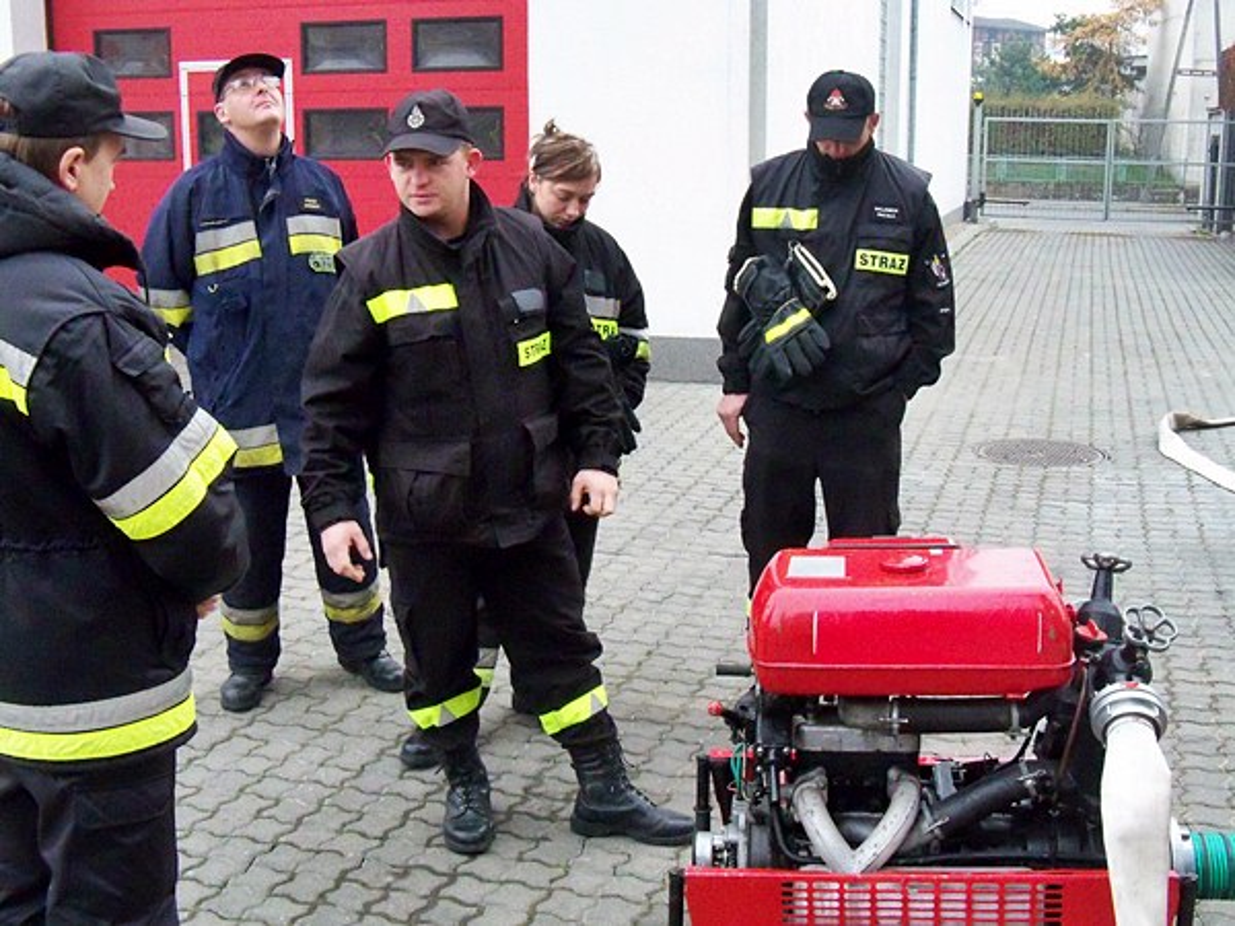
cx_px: 618
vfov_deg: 34.3
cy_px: 463
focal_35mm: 42
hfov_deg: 44.8
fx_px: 1498
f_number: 3.7
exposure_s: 1/500
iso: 1000
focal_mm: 7.5
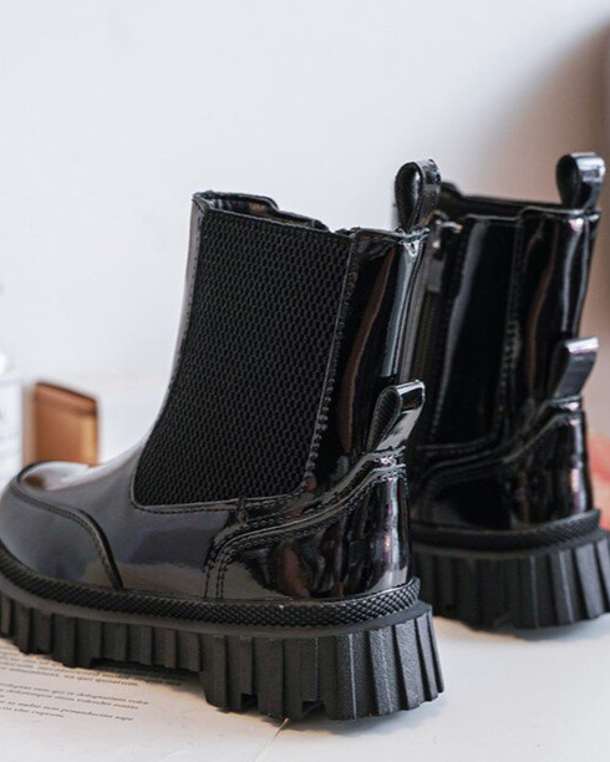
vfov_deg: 40.3
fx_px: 1038
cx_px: 305
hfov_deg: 32.8
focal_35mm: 46
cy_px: 366
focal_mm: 40
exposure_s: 1/100
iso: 500
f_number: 4
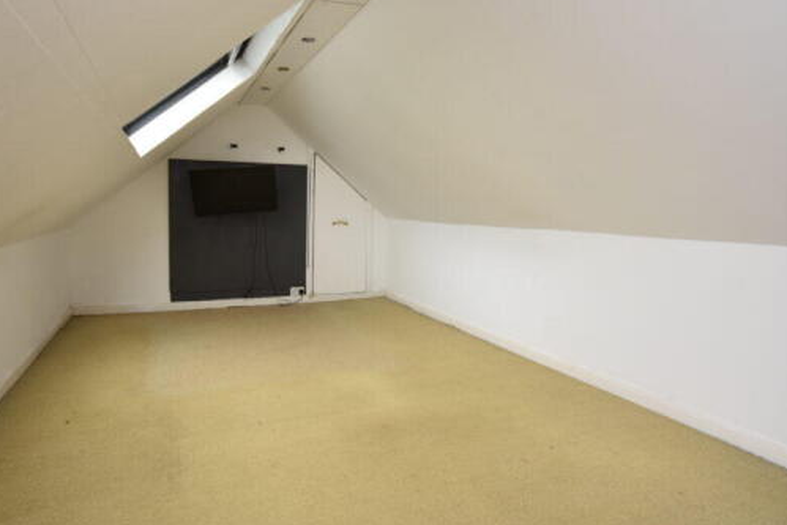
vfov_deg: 57.9
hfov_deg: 78.9
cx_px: 330
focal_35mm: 22
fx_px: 474
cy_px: 231
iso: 400
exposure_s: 1/125
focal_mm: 11
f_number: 5
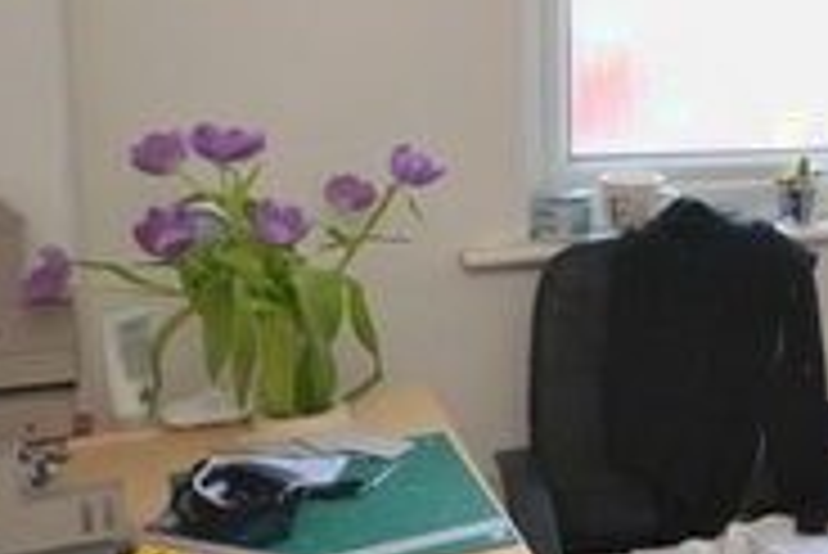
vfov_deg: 23.6
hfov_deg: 24.6
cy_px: 142
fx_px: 1312
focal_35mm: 57
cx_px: 1318
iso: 400
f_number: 4.5
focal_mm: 10
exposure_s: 1/80
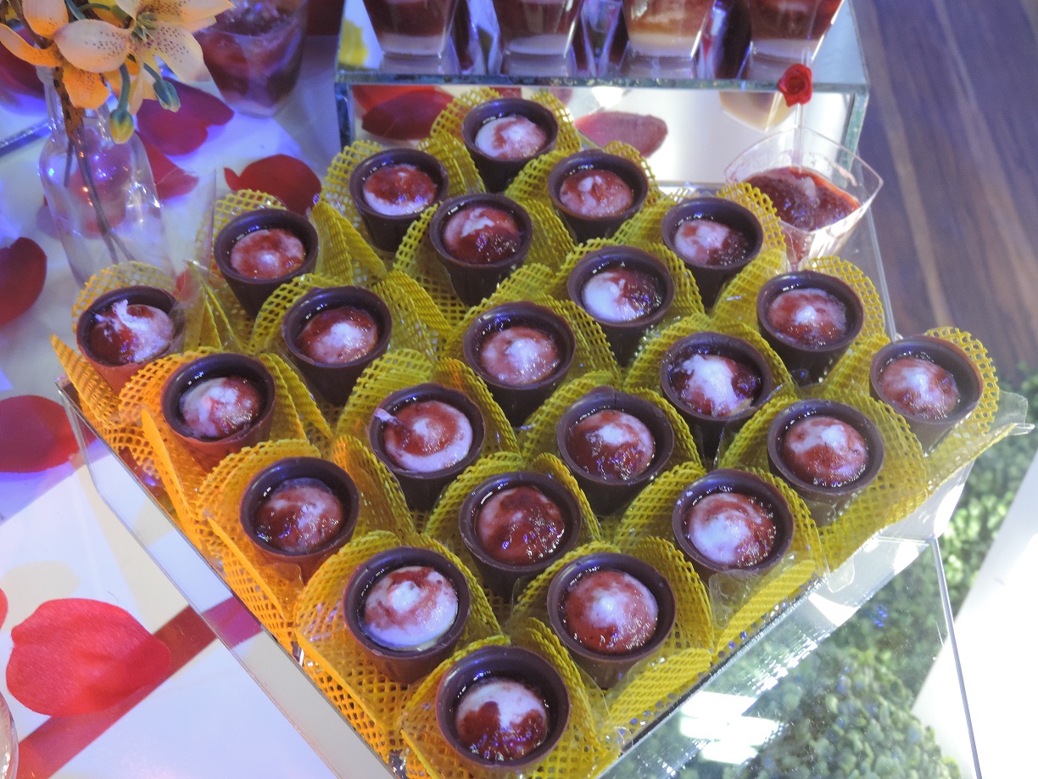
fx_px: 1409
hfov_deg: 40.4
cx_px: 519
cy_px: 390
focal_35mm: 47
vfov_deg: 30.9
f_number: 3.5
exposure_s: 1/13
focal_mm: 8.3
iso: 450
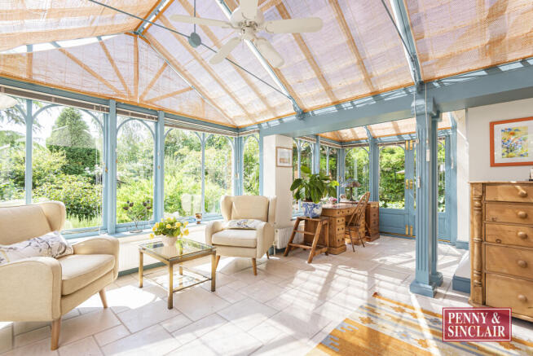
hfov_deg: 96.7
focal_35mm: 16
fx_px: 237
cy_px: 178
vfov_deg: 73.8
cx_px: 266
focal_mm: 16
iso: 500
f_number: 7.1
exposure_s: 1/250
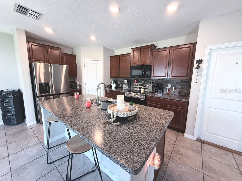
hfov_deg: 102.1
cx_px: 121
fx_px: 98
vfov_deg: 85.7
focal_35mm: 14
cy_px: 90
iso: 250
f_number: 2.2
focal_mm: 2.22
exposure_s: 1/60
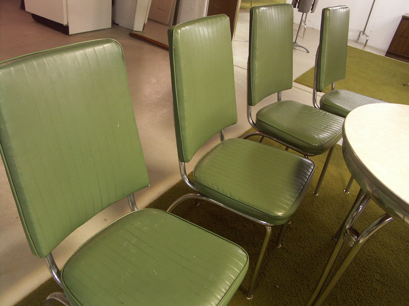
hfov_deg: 63.4
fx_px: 331
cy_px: 153
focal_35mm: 28
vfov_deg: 49.7
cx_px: 204
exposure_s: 1/10
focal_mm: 7.2
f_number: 2.8
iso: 160
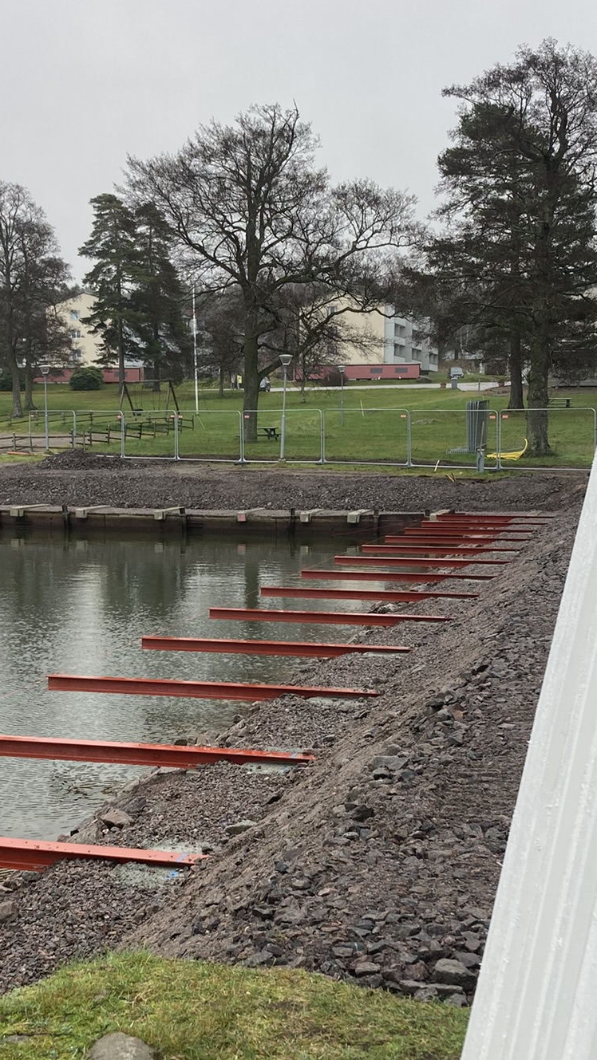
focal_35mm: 47
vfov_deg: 43.5
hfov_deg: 25.4
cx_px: 239
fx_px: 1322
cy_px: 629
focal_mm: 3.99
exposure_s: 1/122
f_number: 1.8
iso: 25
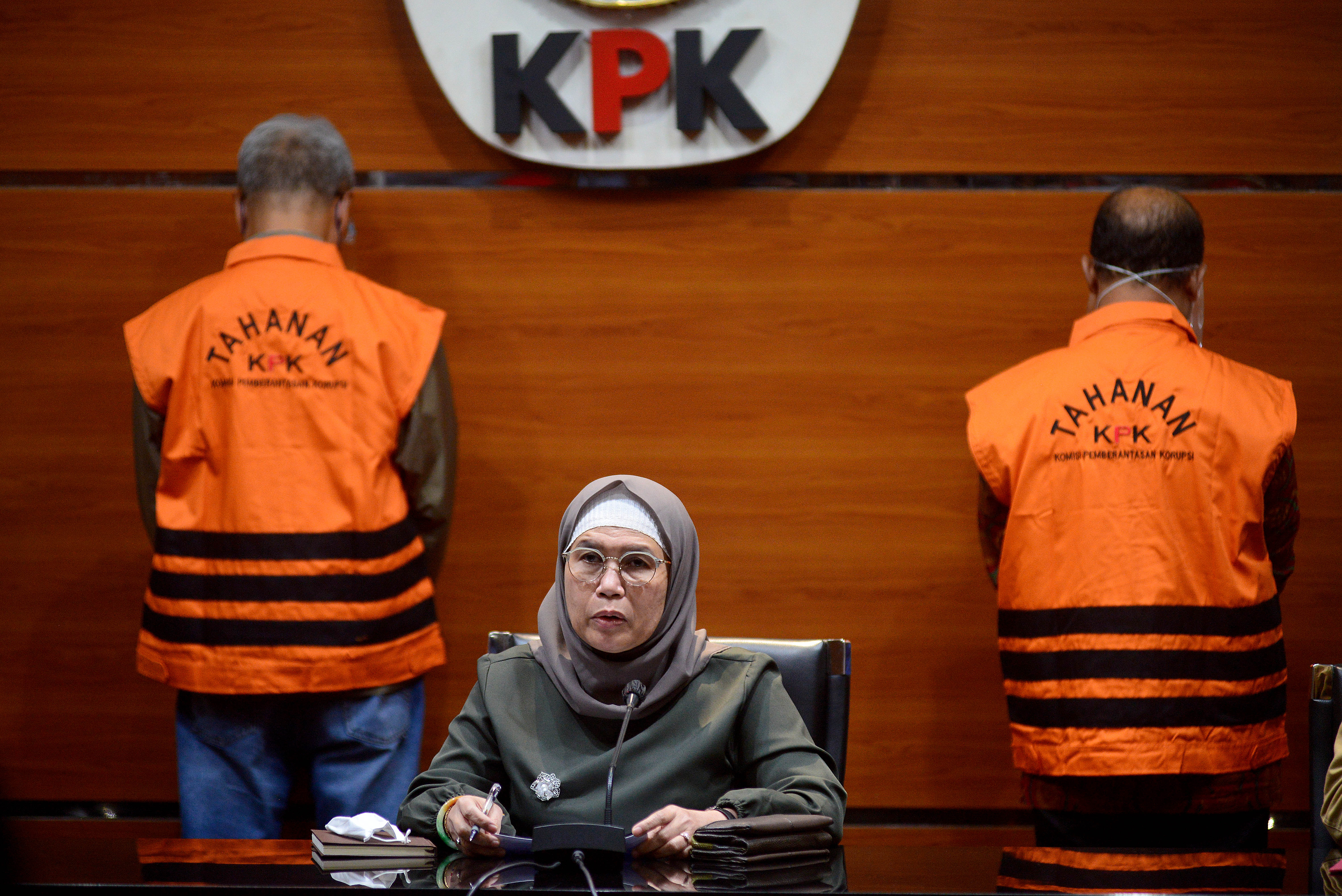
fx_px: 6899
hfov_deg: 11.1
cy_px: 448
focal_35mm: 185
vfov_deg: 7.4
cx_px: 671
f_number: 2.8
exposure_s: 1/125
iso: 2500
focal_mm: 185
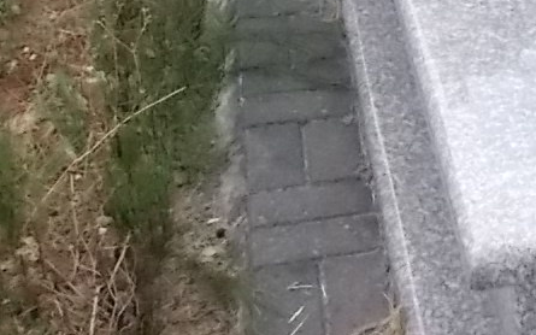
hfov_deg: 19.5
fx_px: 1446
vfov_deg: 13.0
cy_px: -28
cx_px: 673
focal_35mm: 99
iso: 400
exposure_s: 1/320
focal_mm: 4.6
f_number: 8
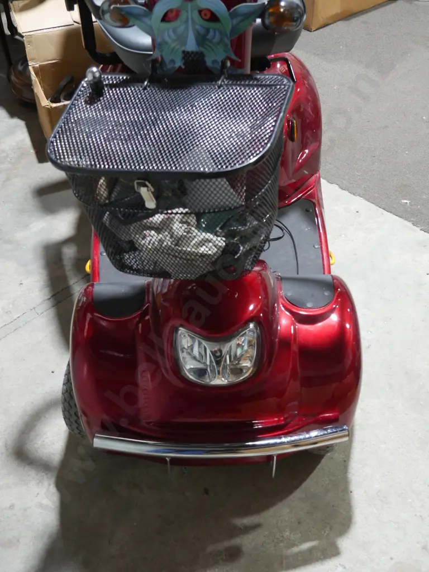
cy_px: 286
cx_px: 214
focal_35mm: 42
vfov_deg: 44.8
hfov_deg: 34.3
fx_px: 694
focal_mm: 21
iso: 1250
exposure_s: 1/60
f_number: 4.6
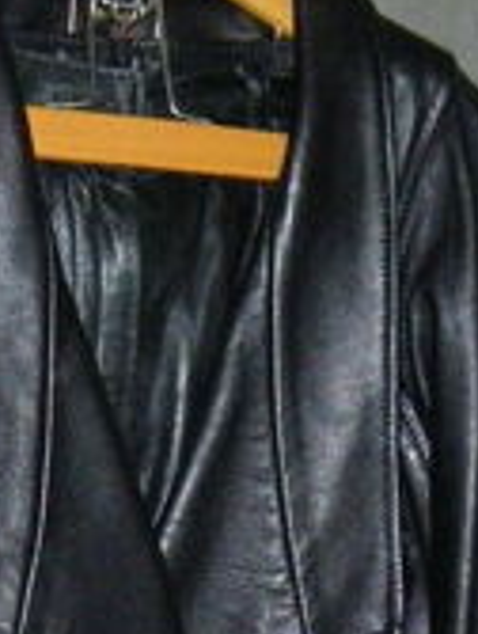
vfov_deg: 16.9
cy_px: 892
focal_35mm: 107
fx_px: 1963
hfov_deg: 13.8
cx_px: 76
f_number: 3.5
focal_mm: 5
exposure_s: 1/50
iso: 400
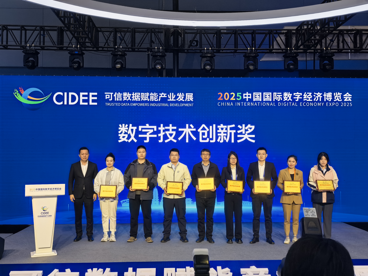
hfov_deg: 47.9
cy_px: 138
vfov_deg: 36.8
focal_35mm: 39
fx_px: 415
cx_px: 184
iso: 200
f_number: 4
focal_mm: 6.98
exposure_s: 1/120
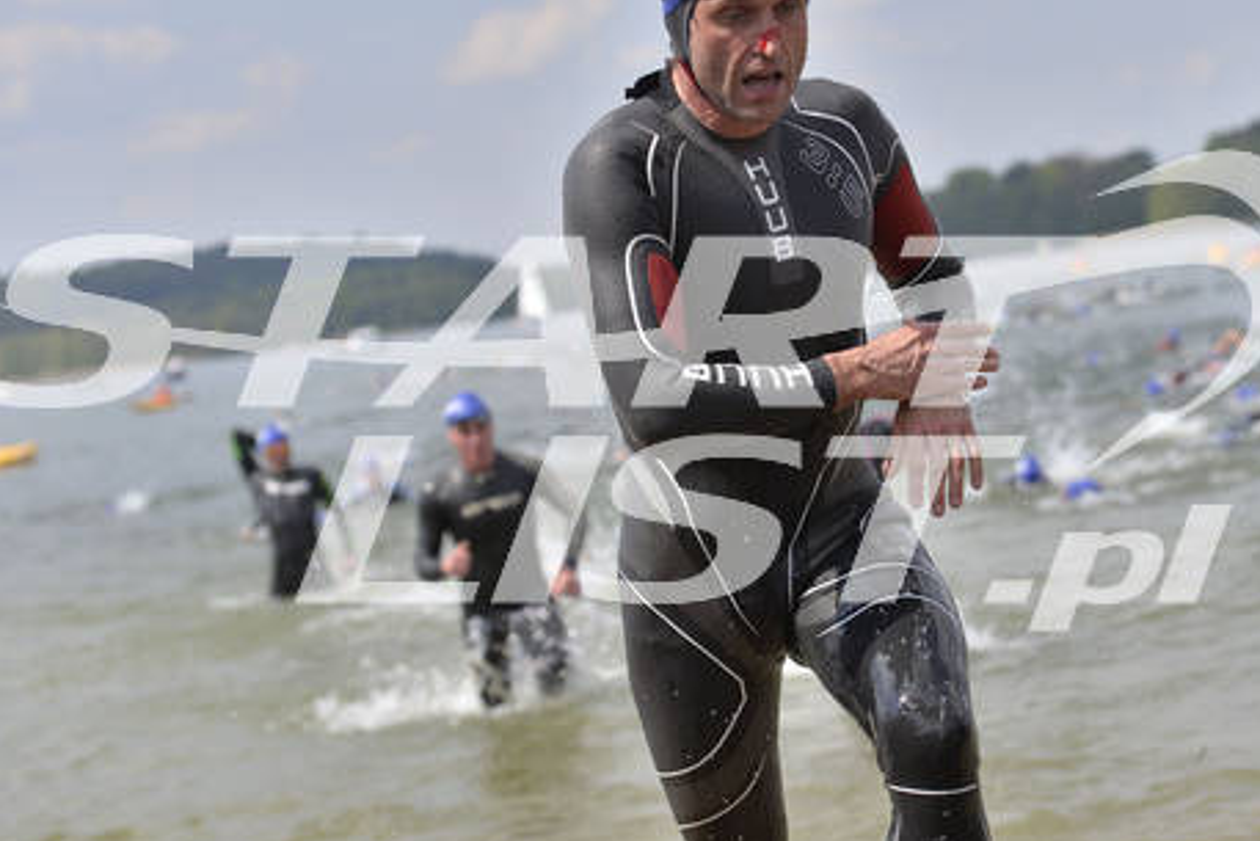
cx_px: 700
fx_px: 3921
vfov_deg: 12.2
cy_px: 387
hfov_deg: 18.3
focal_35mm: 112
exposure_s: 1/3200
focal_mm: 80
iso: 200
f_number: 4
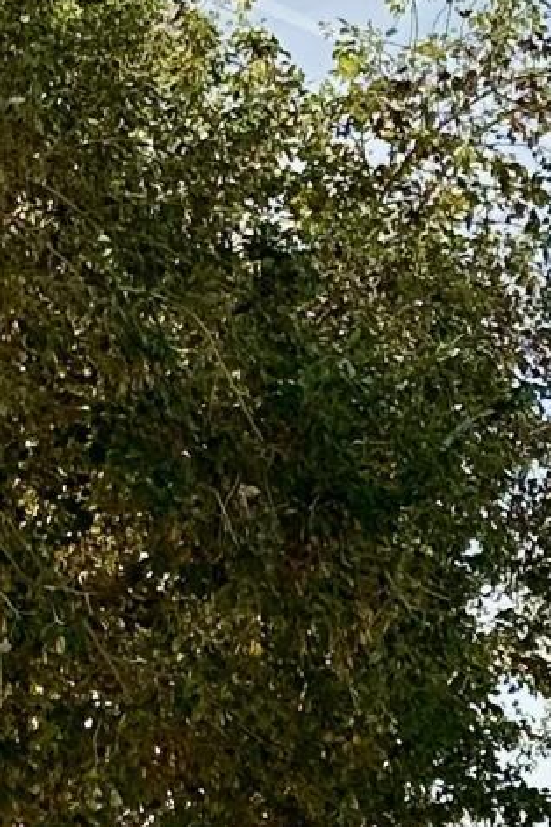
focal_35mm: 159
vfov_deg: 12.8
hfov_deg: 8.2
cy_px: 776
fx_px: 3650
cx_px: -600
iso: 80
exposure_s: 1/7042
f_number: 1.78
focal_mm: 6.86
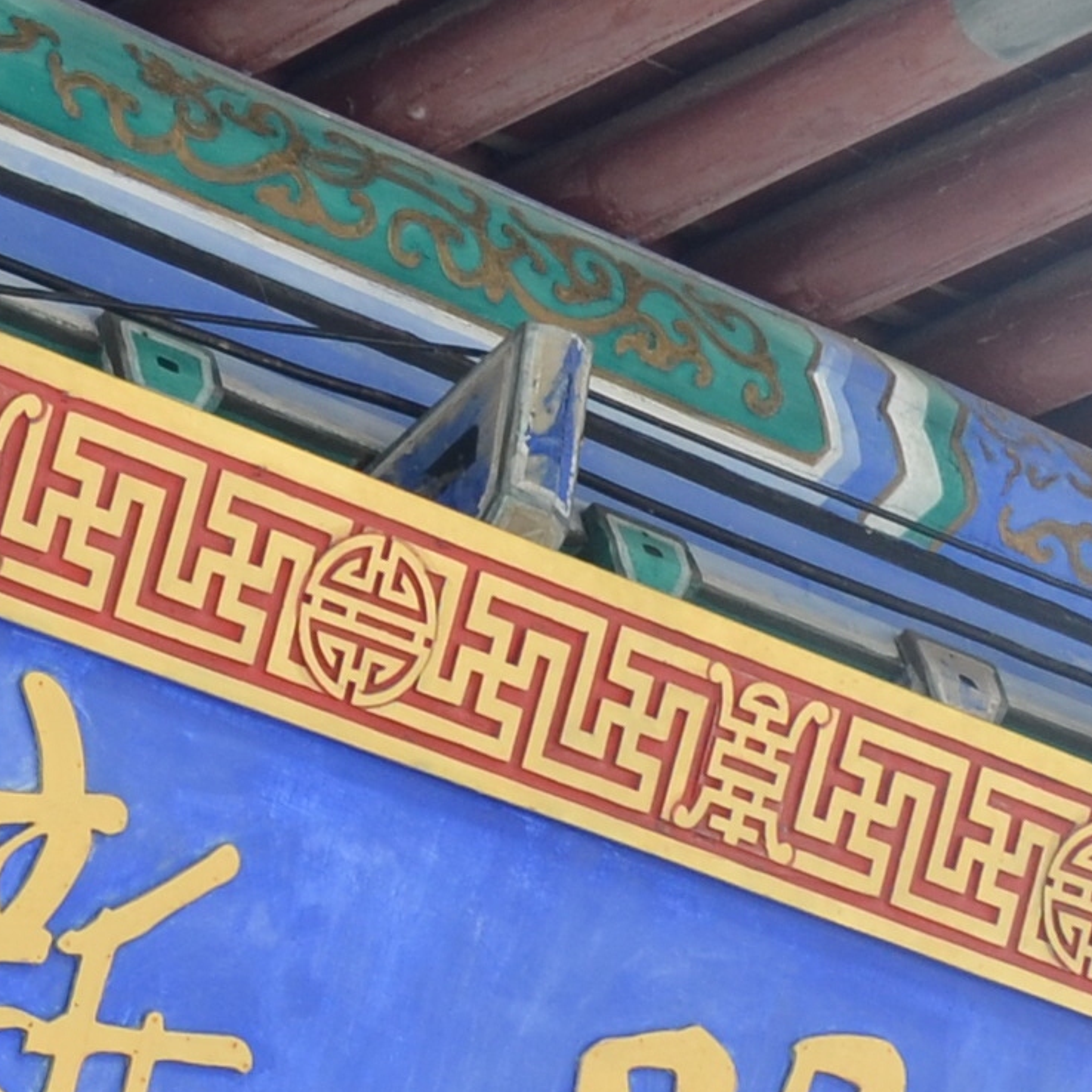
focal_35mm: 204
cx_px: 286
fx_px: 7281
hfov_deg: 8.6
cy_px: 946
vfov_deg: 8.6
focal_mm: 24
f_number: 7.1
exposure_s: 1/200
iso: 200
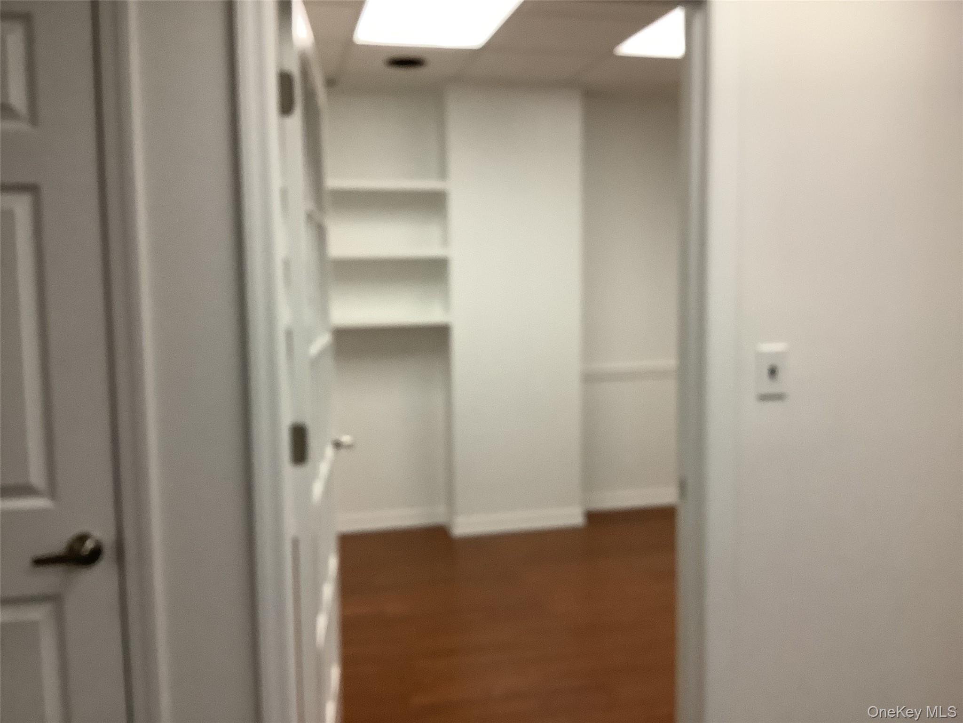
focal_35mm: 31
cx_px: 482
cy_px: 362
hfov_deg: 58.4
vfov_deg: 45.4
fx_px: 862
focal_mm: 3.3
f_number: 2.4
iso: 160
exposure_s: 1/60
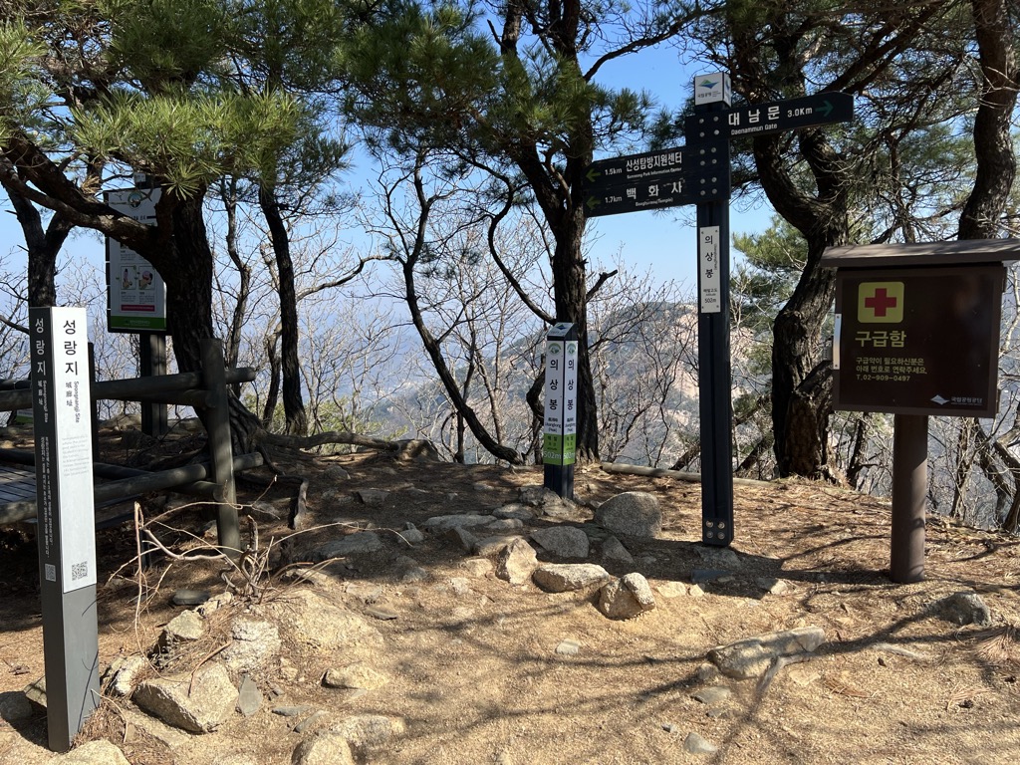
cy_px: 382
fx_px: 766
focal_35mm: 26
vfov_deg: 53.1
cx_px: 510
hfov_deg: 67.3
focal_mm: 5.7
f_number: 1.5
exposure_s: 1/2299
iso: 50
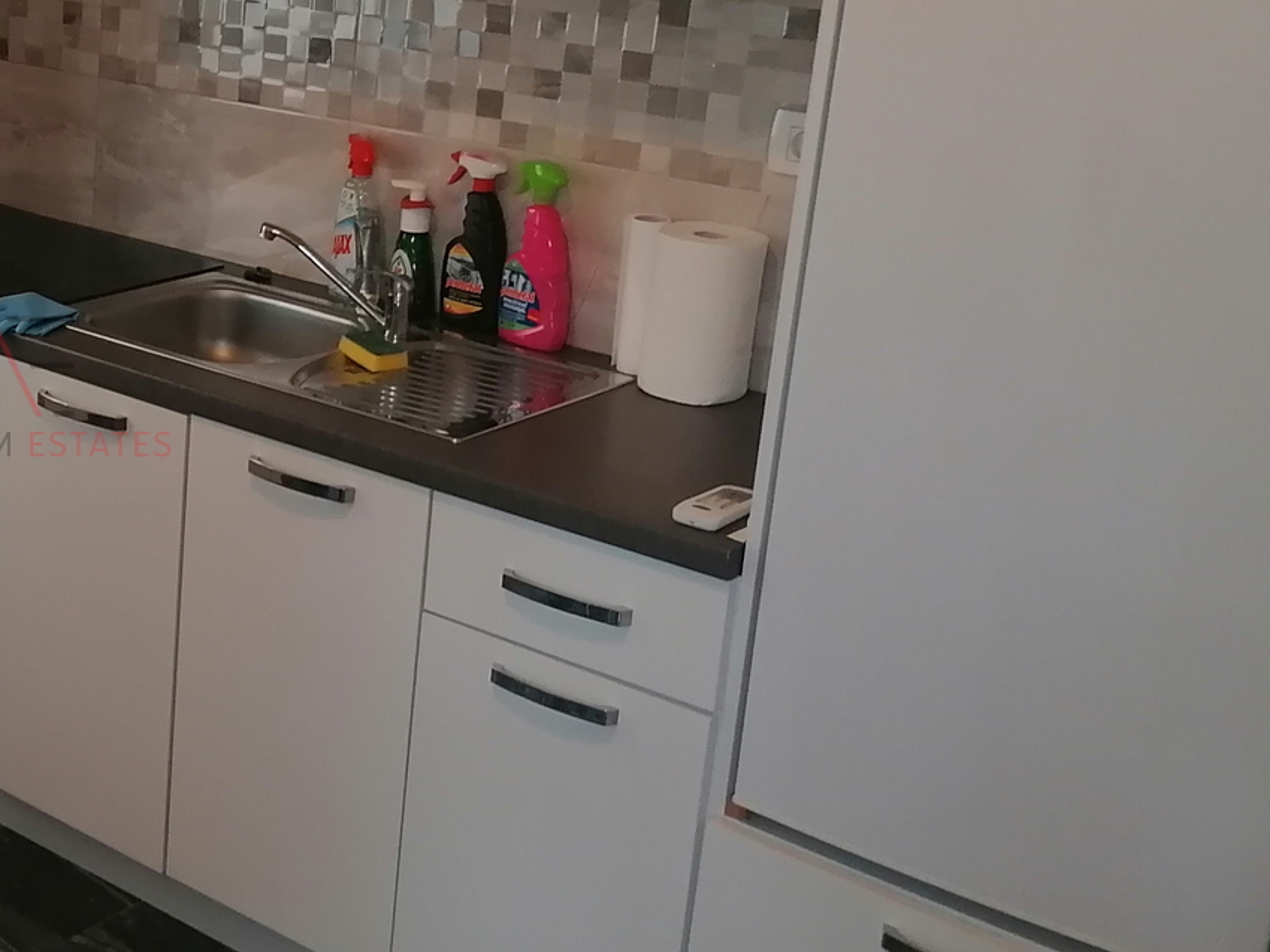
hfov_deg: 29.5
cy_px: 386
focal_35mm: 61
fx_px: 2237
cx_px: -15
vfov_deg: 24.0
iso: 125
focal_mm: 4.75
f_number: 1.8
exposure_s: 1/50
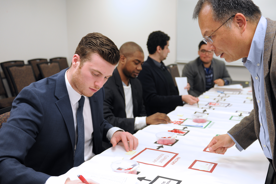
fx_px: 299
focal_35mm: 39
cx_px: 173
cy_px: 97
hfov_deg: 49.1
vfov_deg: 34.2
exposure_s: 1/60
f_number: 2.8
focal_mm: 29
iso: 400
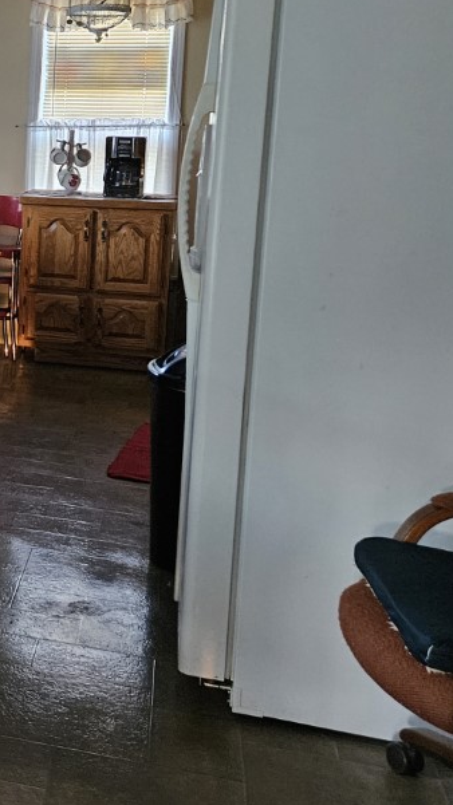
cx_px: -303
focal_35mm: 60
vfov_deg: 34.4
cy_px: 237
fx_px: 1281
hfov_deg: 17.2
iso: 640
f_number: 1.8
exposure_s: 1/40
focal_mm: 5.4
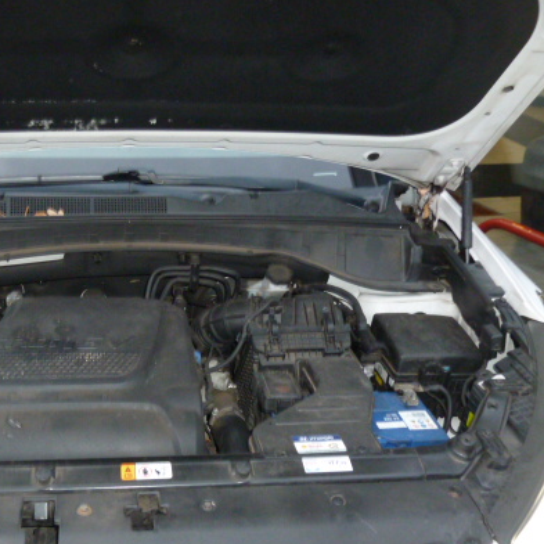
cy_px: 318
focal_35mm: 36
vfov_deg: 45.9
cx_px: 156
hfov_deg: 44.9
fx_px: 640
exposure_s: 1/30
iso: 400
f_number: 3.3
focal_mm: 4.1
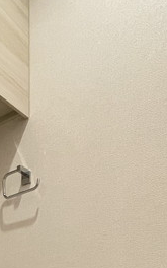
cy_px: 323
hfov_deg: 28.3
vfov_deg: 35.0
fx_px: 328
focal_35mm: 45
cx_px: 51
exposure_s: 1/50
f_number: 2.4
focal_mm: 1.55
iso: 320
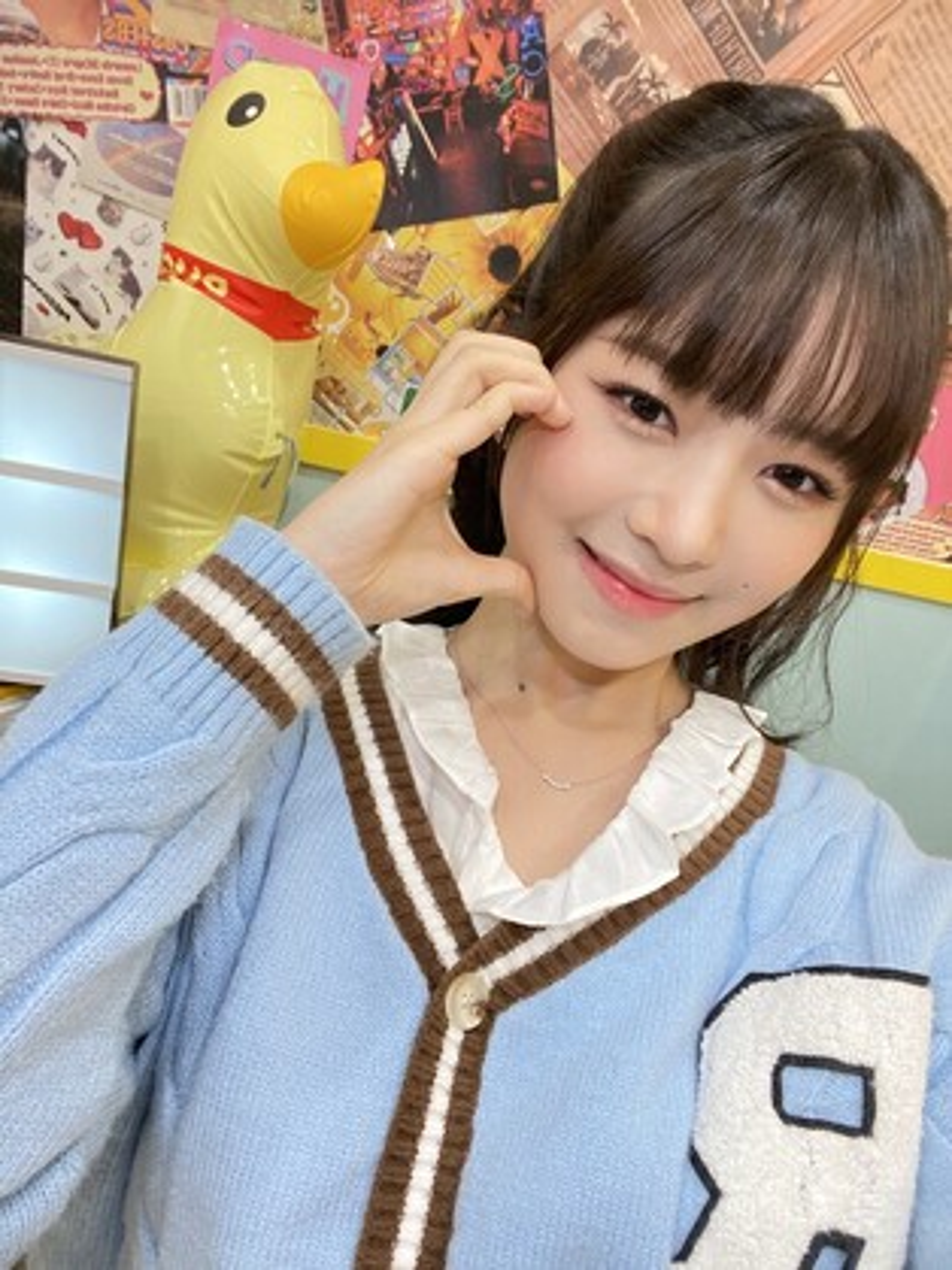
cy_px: 635
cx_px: 476
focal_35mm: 23
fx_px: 844
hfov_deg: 58.9
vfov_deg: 73.9
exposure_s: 1/60
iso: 320
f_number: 2.2
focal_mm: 2.71
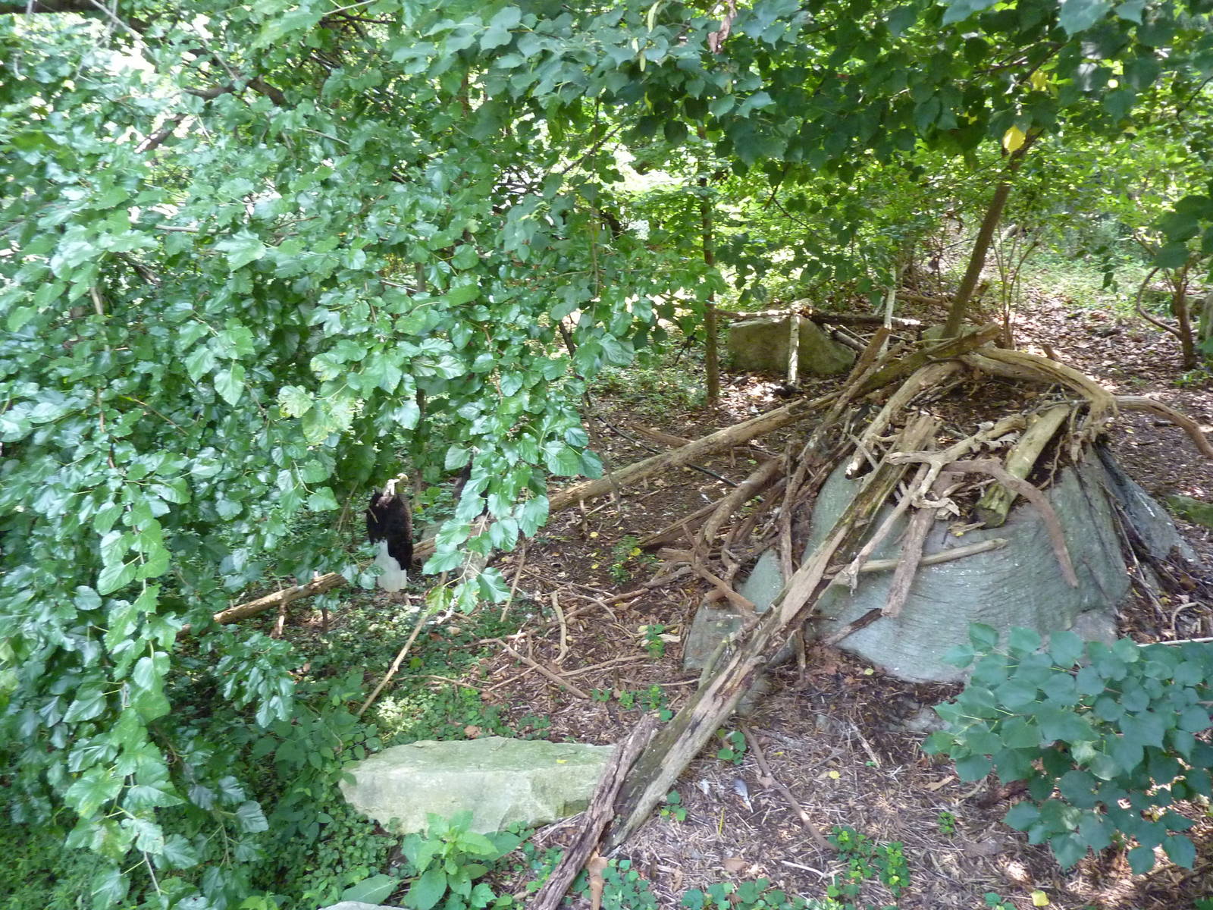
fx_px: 876
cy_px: 455
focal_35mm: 25
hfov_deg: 69.4
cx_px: 606
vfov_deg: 54.9
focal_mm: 4.1
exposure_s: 1/50
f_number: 3.3
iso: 400
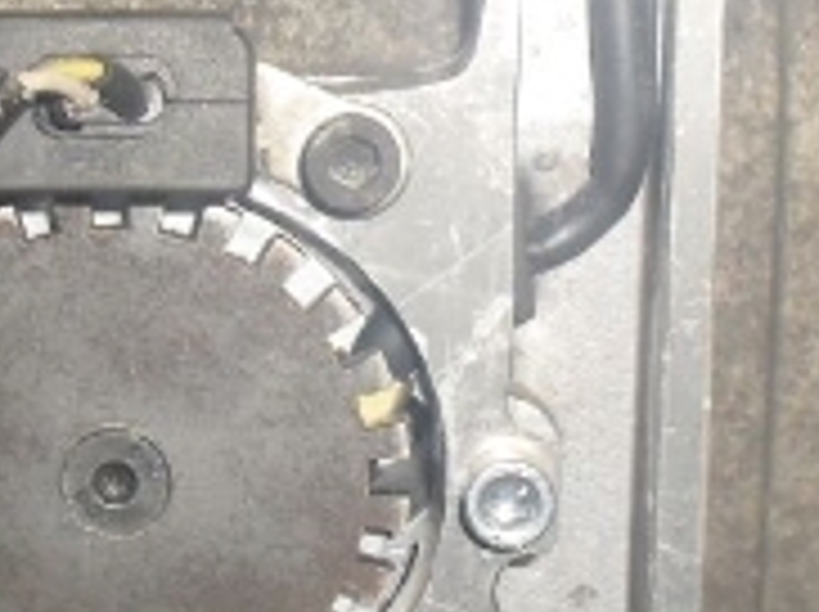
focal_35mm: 119
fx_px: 2812
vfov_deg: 12.4
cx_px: 396
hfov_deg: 16.6
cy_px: 176
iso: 200
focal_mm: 6.3
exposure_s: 1/60
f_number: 3.1
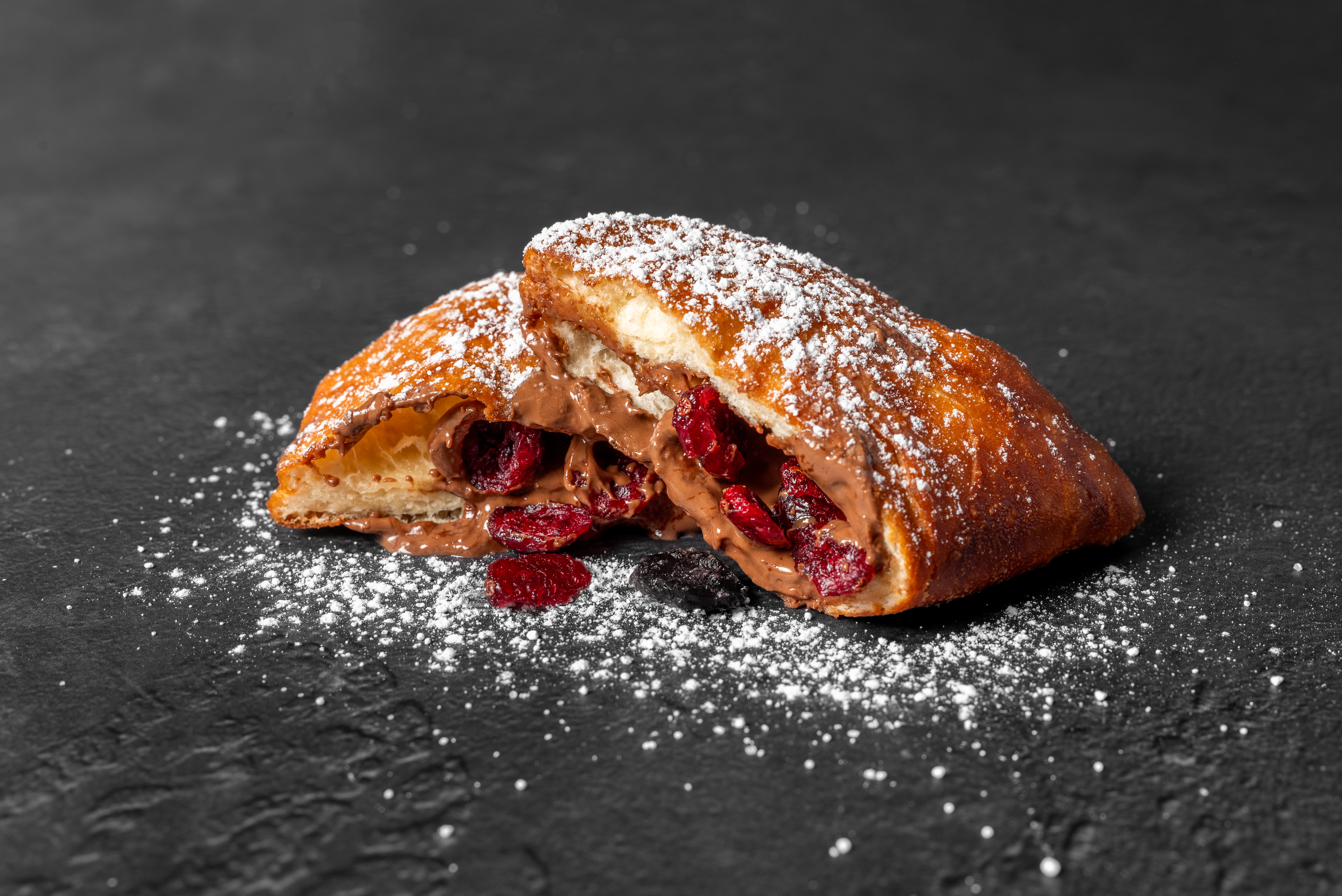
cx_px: 671
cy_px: 448
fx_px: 1865
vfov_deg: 27.0
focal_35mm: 50
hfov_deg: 39.6
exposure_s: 1/125
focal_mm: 50
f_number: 10
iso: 100
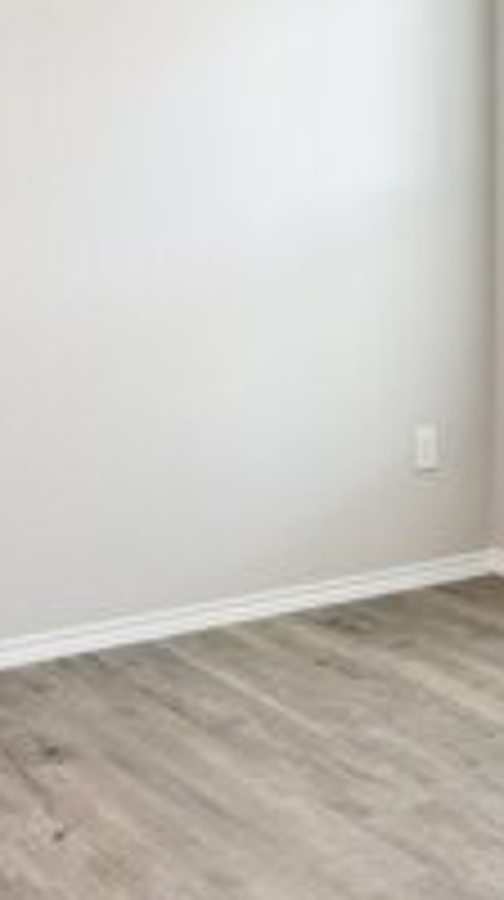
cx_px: 315
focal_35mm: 57
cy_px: 191
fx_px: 1359
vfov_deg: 35.6
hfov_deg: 21.0
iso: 1800
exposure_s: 1/20
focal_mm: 17
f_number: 8
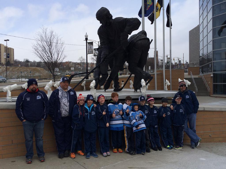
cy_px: 84
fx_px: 189
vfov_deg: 48.2
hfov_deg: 61.7
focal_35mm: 29
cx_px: 113
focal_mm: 4.15
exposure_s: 1/1709
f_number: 2.2
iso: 32
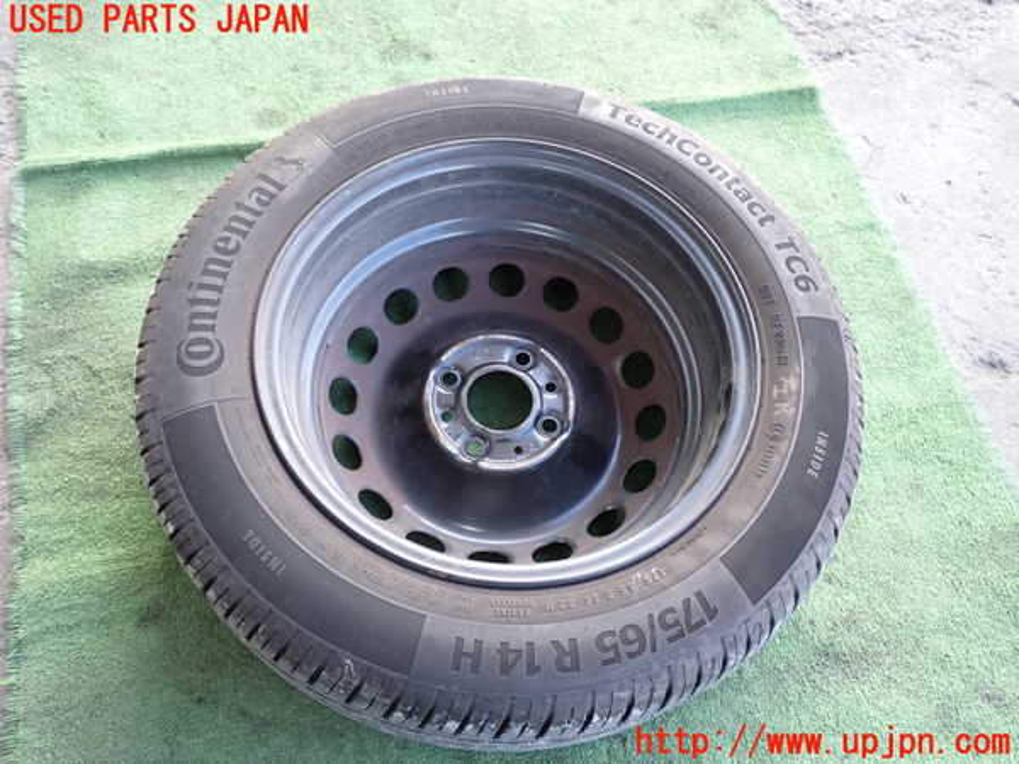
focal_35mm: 30
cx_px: 510
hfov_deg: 60.0
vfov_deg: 46.8
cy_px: 382
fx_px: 883
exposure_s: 1/80
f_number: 2.3
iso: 200
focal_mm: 5.4
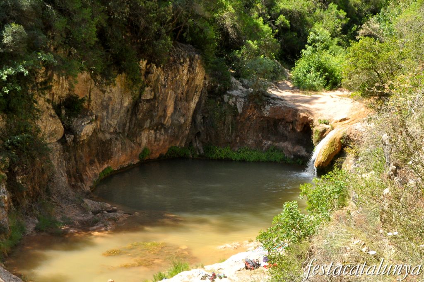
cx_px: 212
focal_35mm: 69
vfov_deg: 19.7
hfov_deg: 29.3
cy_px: 141
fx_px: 812
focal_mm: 46
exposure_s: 1/500
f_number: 11
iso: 1000
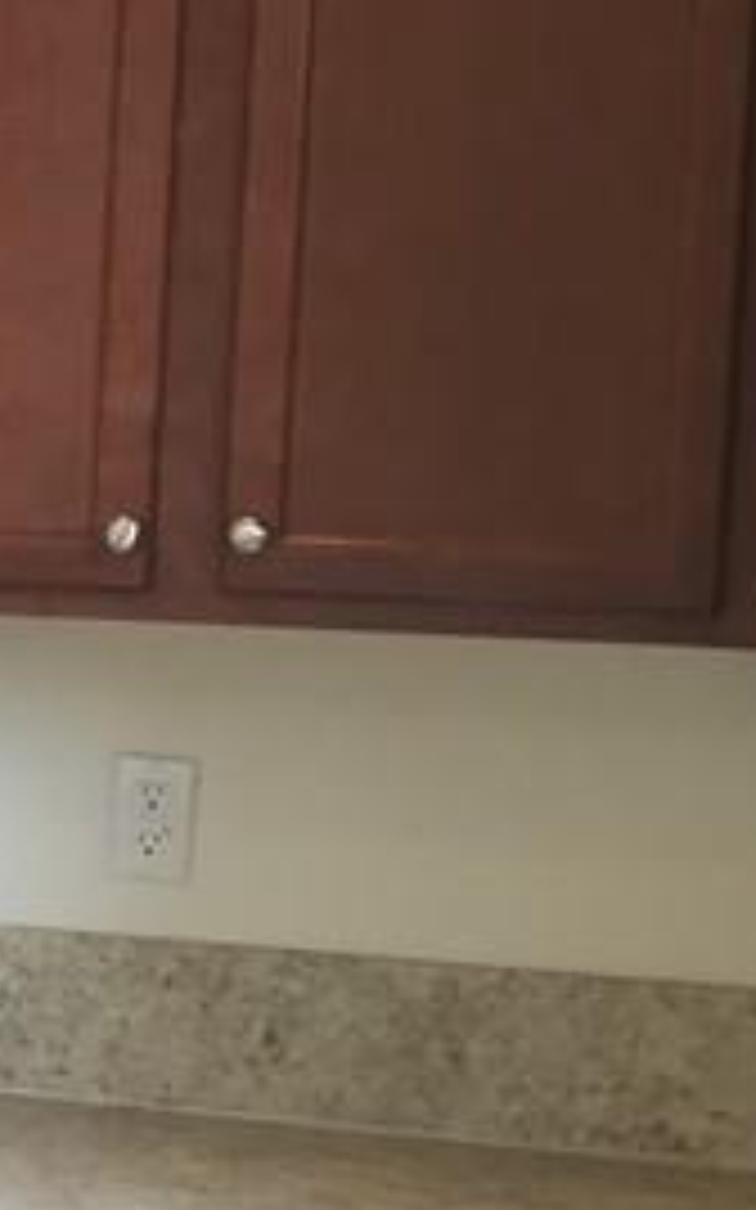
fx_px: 3859
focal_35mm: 117
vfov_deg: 17.8
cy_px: 679
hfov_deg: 9.6
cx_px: -1197
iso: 80
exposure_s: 1/30
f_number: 2.2
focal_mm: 4.15
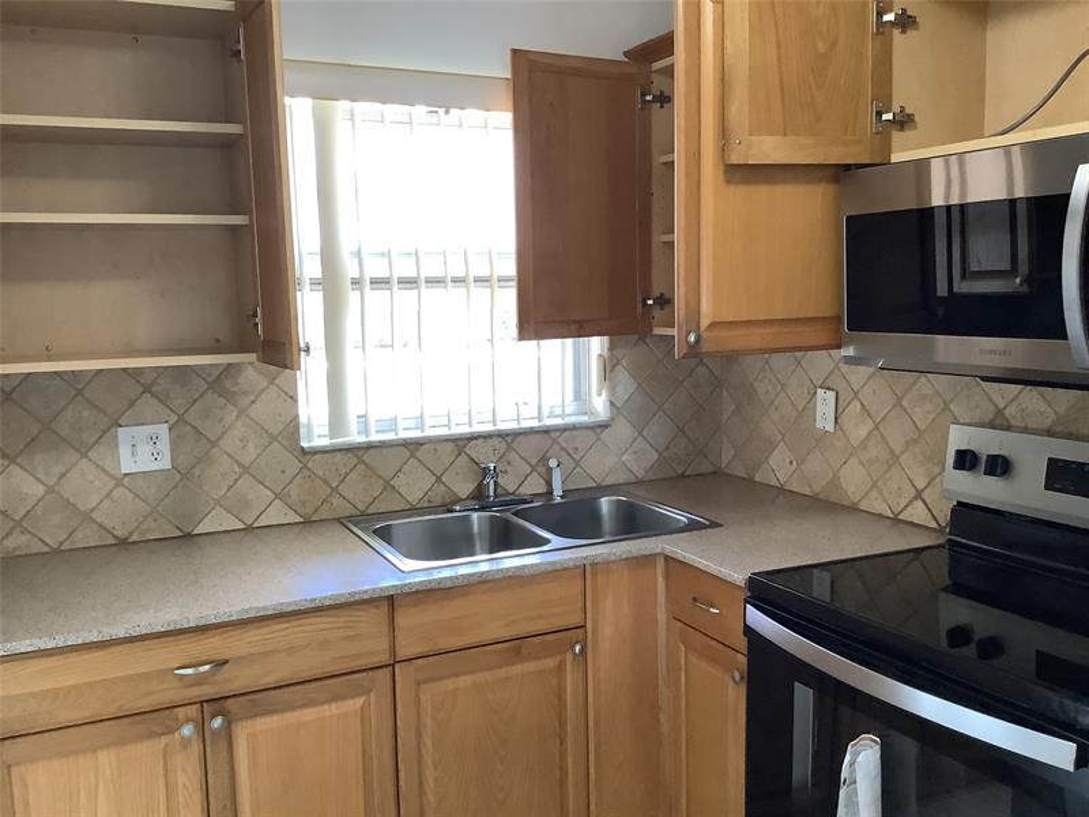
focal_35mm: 31
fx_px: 975
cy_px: 408
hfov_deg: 58.4
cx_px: 544
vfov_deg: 45.4
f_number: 2.4
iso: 200
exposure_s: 1/60
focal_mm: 3.3
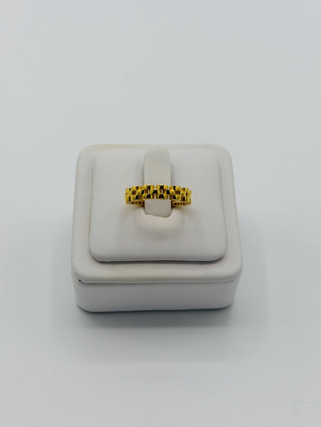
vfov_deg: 39.7
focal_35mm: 48
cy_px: 214
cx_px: 160
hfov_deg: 30.3
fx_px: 593
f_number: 1.78
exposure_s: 1/3891
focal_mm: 6.76
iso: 64
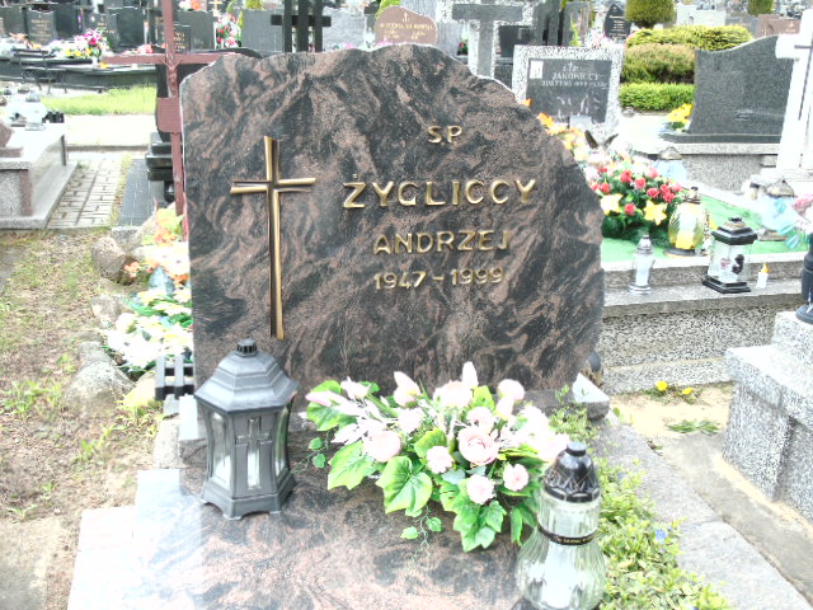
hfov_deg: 54.0
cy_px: 305
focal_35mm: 34
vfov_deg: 41.8
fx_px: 799
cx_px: 406
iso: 80
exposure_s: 1/60
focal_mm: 6.1
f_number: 3.8
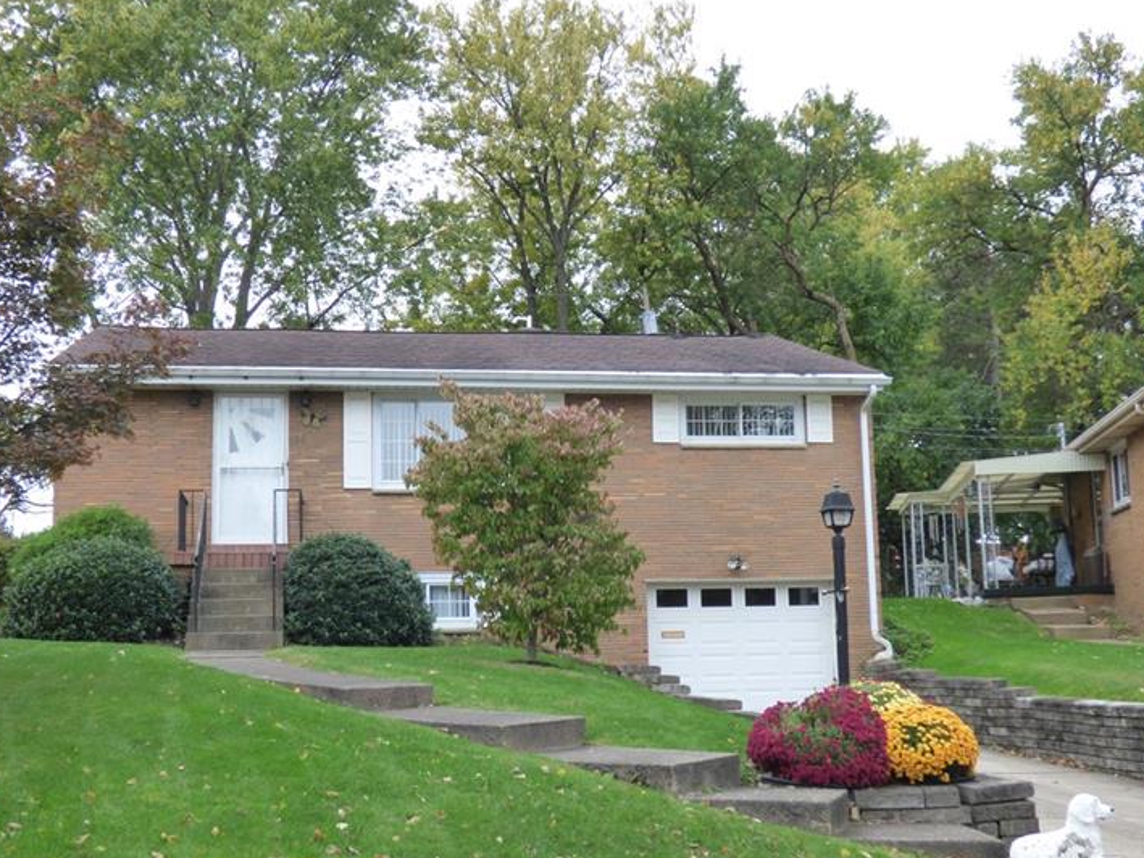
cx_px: 521
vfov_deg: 32.9
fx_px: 1454
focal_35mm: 44
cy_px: 468
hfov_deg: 42.9
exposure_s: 1/200
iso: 320
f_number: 3.6
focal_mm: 7.07
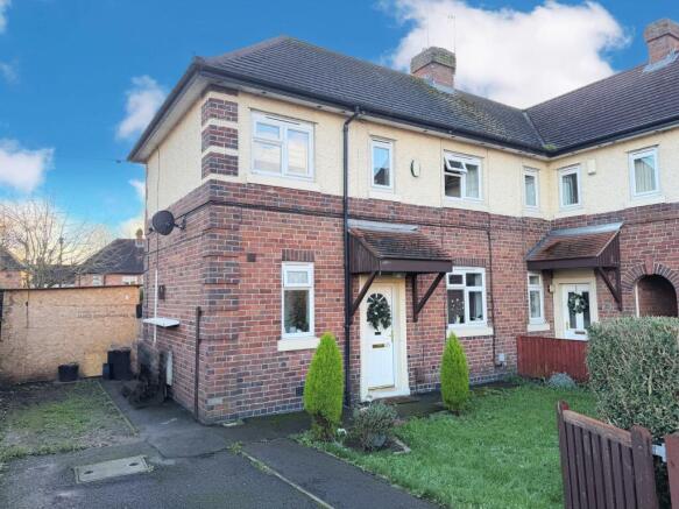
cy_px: 254
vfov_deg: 56.8
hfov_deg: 71.6
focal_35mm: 24
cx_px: 340
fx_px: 471
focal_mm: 6.76
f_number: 1.78
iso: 80
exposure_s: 1/326
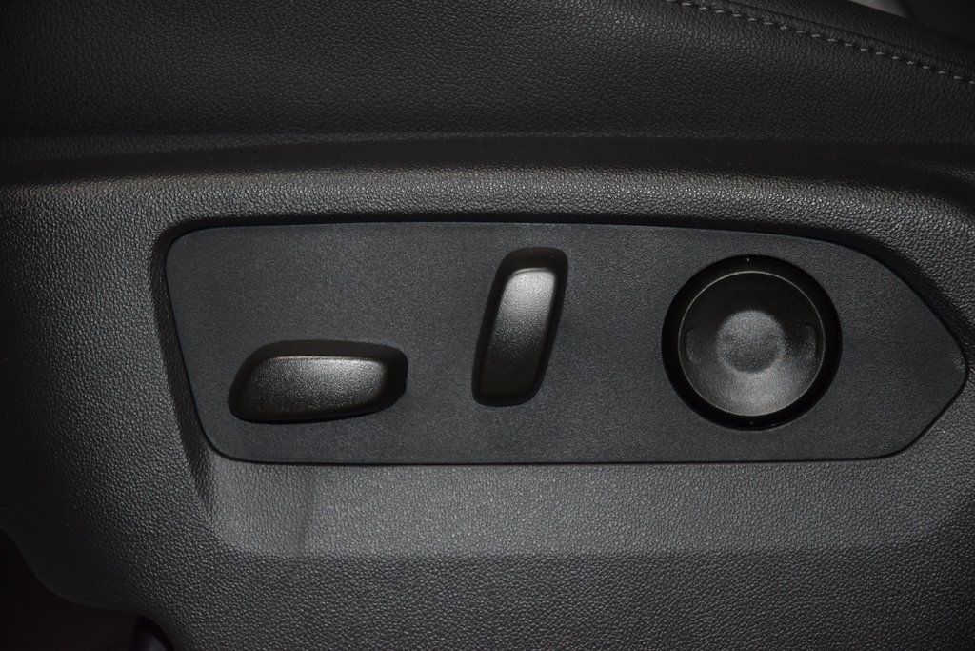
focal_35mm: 105
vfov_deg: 13.0
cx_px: 488
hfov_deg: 19.5
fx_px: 2844
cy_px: 326
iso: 1400
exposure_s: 1/125
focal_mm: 70
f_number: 4.5
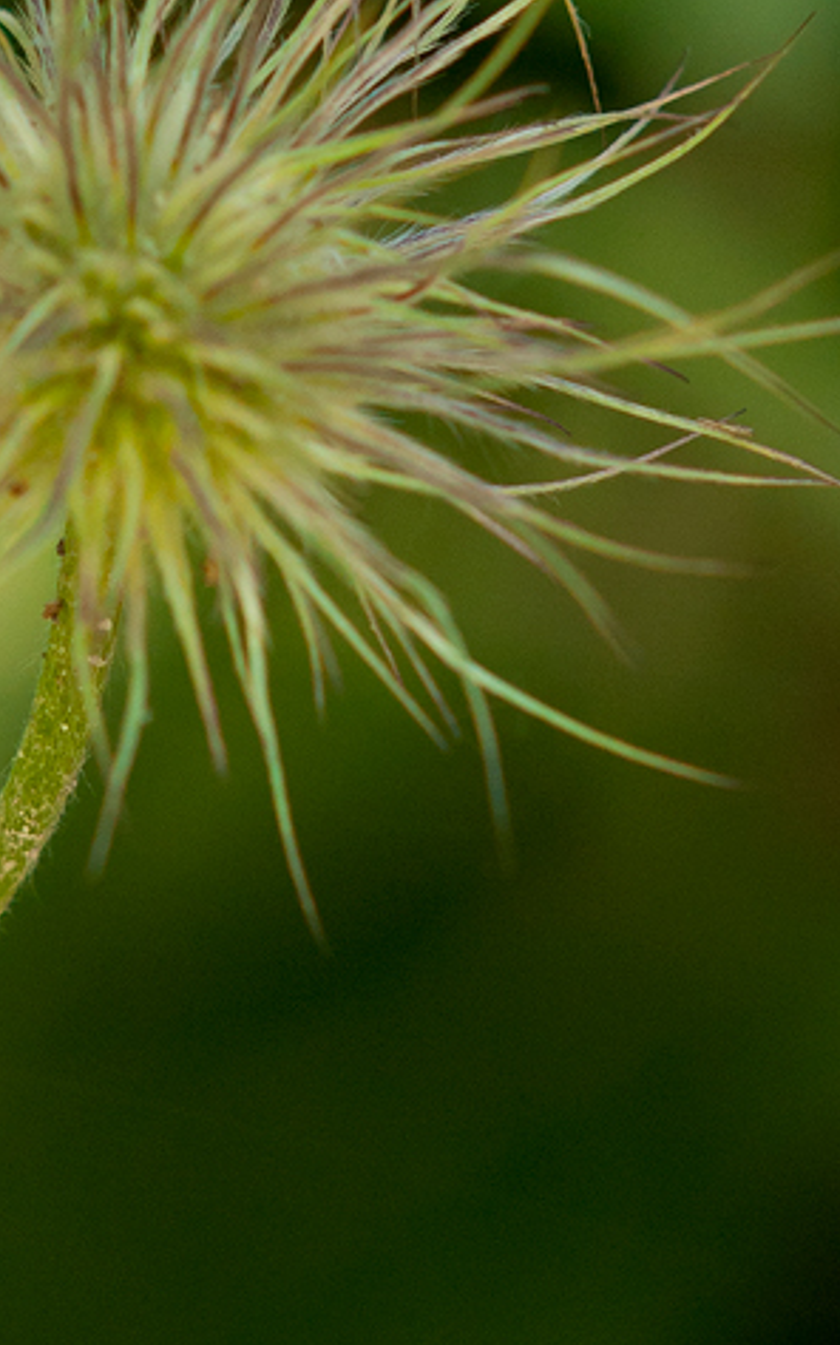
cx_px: 132
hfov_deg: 2.1
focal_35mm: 632
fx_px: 23147
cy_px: 292
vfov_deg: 3.3
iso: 250
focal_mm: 135
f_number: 4
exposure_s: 1/200
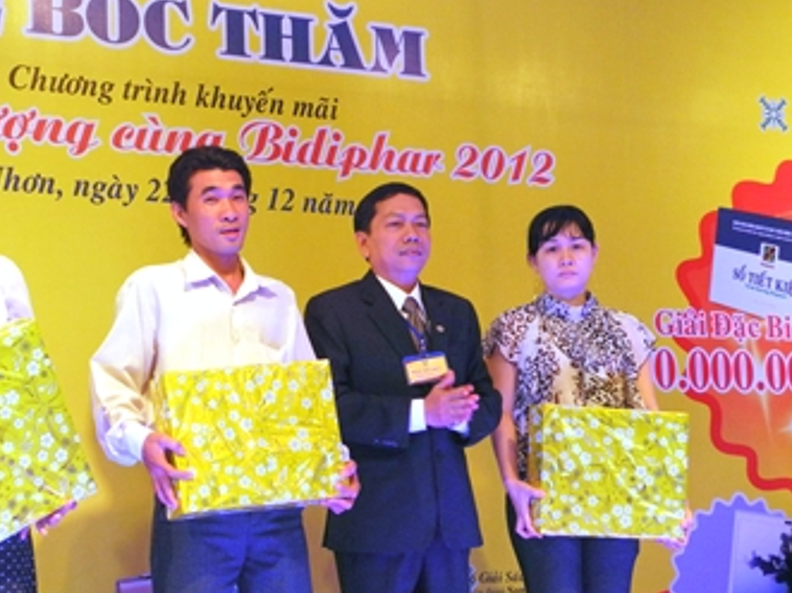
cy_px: 335
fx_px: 1898
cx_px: 266
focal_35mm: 83
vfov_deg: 17.8
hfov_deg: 23.5
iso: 400
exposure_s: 1/60
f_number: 4
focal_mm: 13
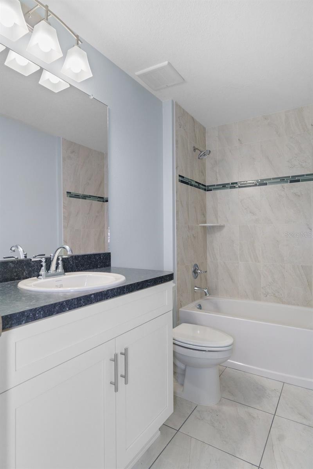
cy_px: 234
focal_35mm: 20
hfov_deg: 63.2
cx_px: 156
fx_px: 254
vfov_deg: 85.4
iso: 640
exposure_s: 1/2
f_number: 8
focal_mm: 13
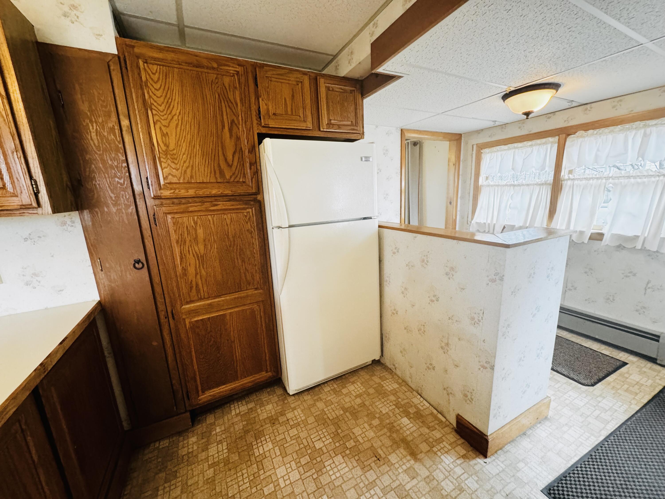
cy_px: 250
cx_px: 332
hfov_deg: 102.1
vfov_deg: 85.7
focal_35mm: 14
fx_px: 269
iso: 400
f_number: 2.2
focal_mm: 2.22
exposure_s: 1/60
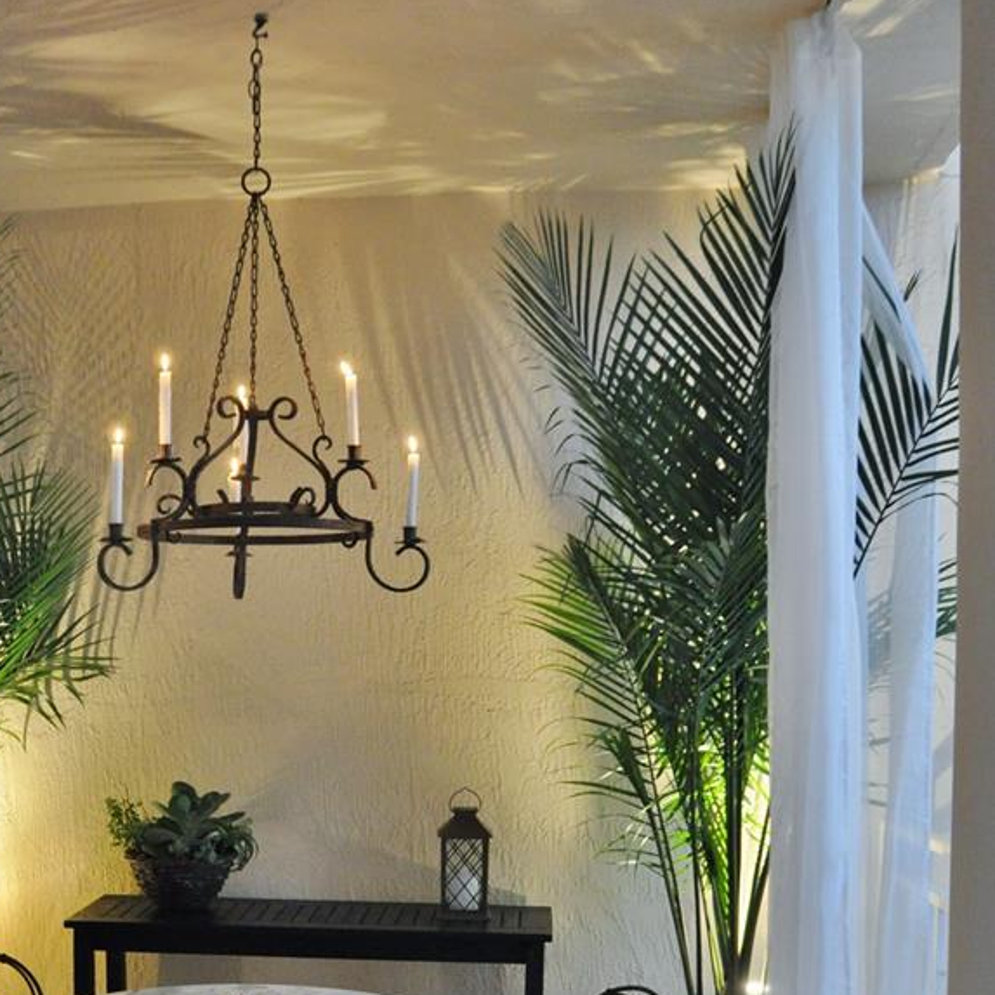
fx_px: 1561
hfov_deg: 34.9
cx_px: 308
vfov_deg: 34.7
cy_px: 726
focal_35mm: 48
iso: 1250
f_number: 3.5
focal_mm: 18
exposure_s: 1/30
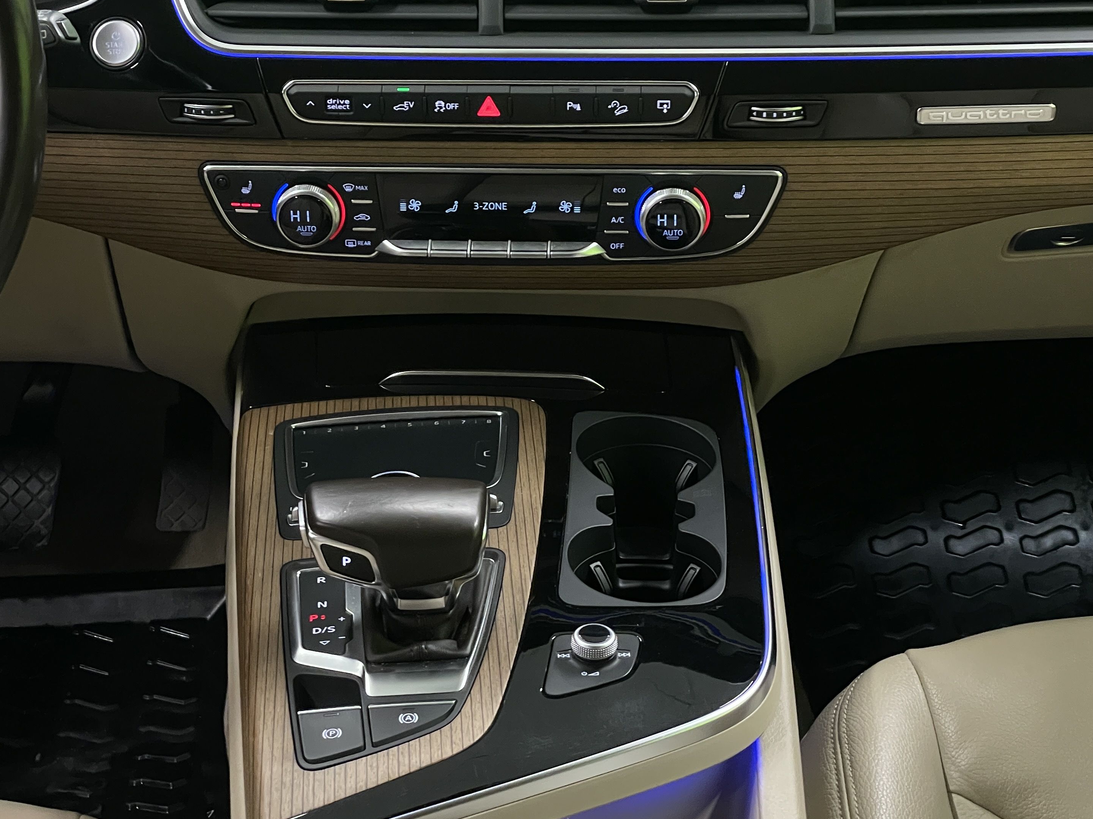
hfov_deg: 26.6
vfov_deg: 20.2
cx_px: 444
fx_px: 2305
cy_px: 368
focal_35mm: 73
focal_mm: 6
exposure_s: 1/50
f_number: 2
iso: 640
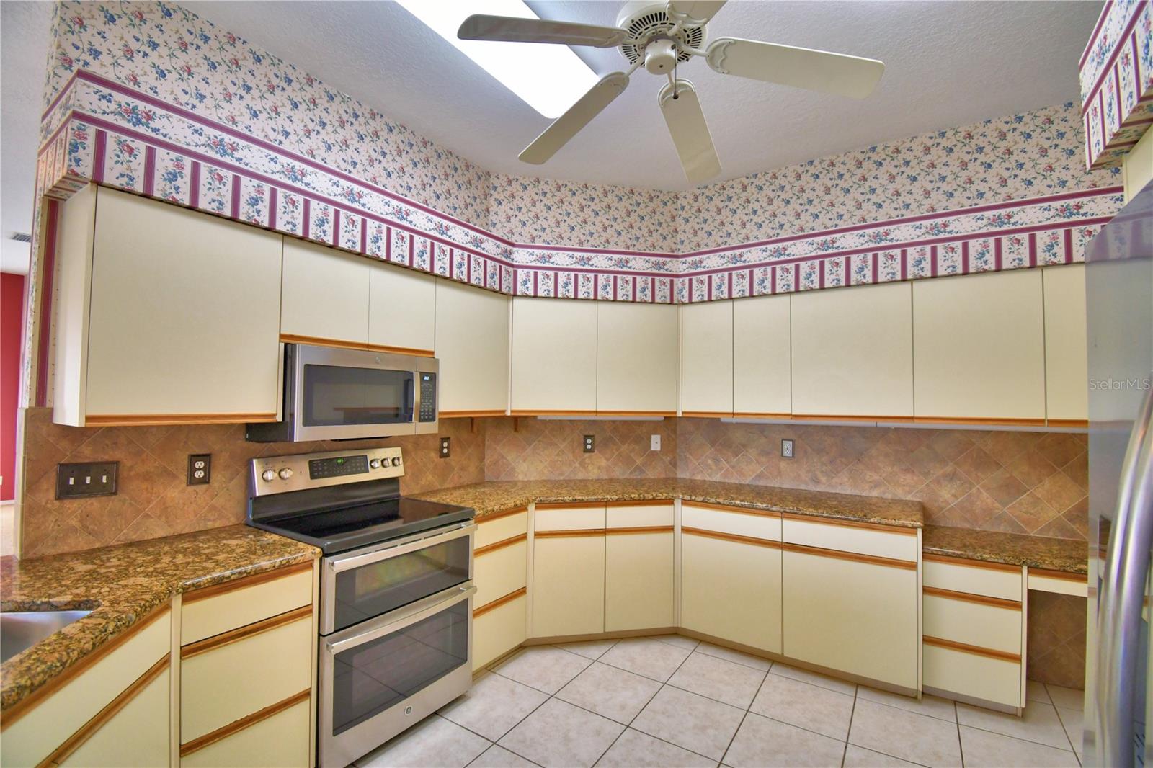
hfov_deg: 100.4
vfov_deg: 77.3
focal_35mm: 15
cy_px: 384
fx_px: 480
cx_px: 576
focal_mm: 10
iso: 400
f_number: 4.5
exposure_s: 1/60
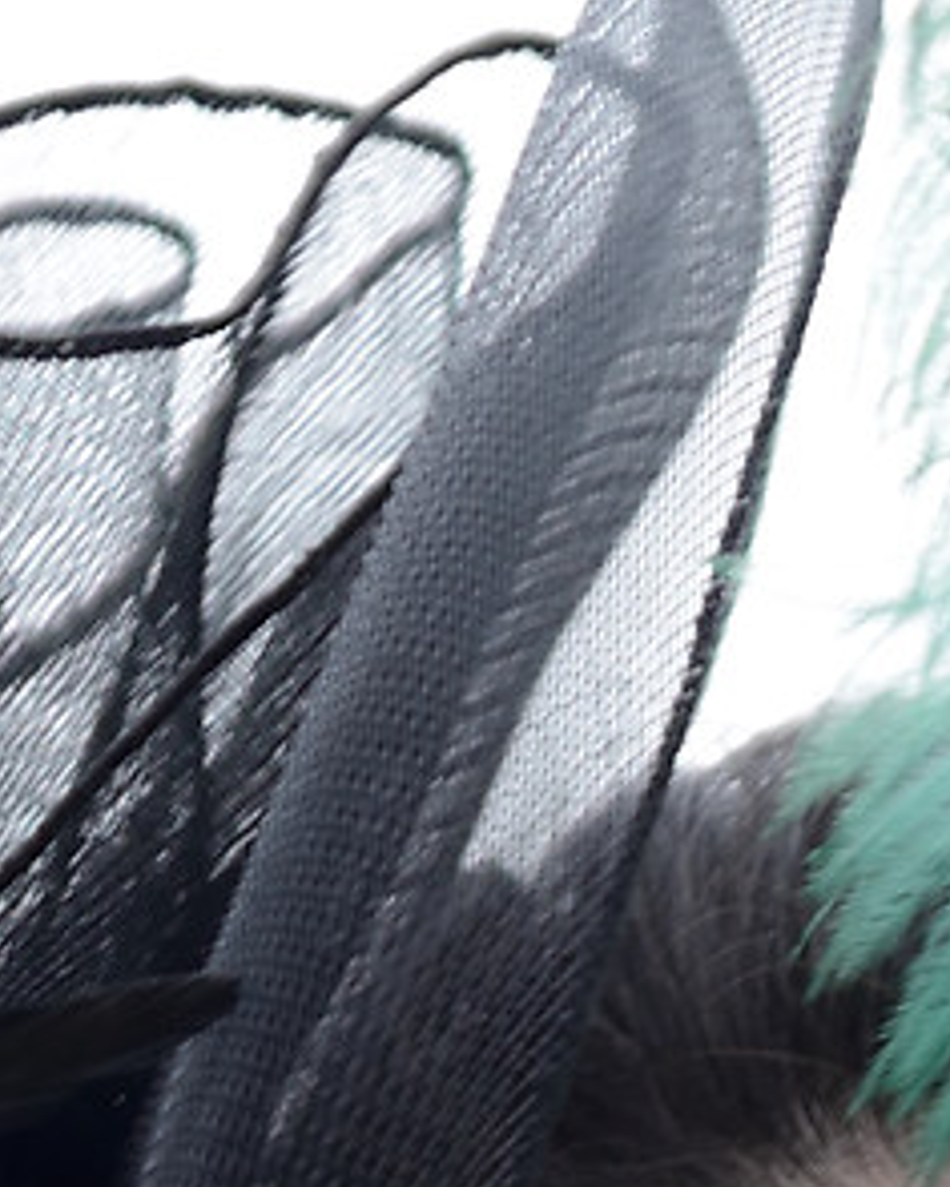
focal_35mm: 917
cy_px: 3203
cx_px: 2027
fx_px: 32228
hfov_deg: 1.7
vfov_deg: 2.1
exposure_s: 1/60
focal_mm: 120
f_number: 4
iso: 100
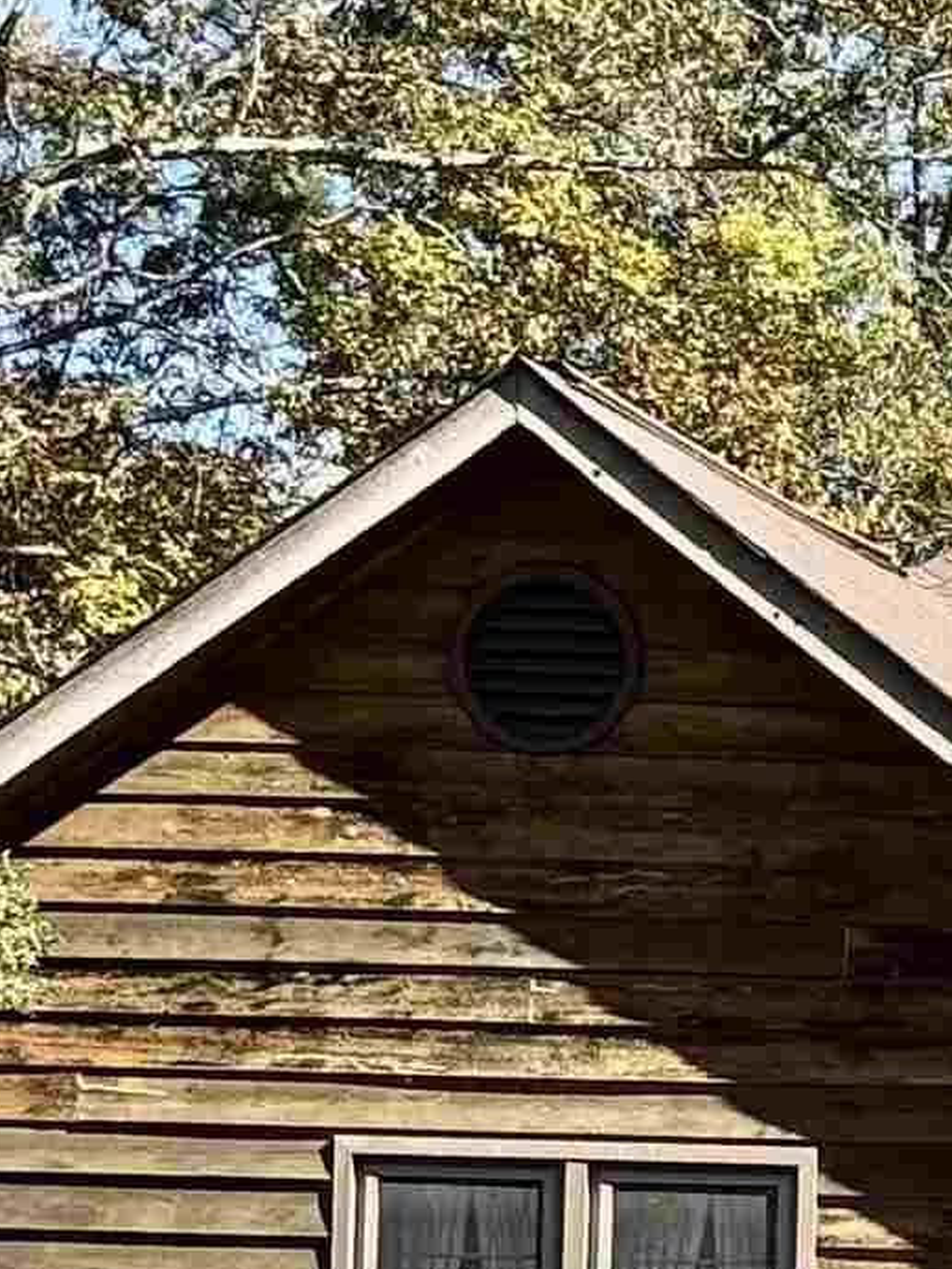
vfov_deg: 9.2
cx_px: 2622
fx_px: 7845
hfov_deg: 6.5
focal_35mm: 214
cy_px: 1429
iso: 64
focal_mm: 6.76
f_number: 1.78
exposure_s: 1/1818
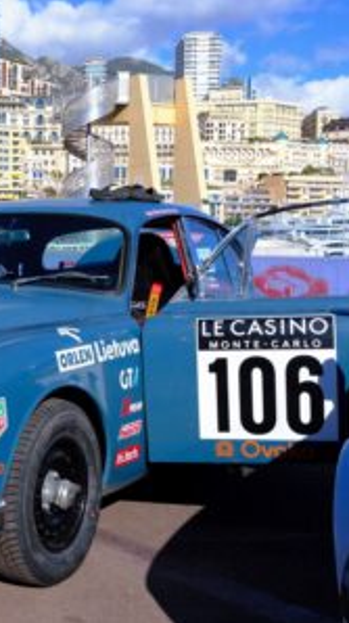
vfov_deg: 36.6
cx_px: -113
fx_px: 940
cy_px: 312
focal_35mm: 57
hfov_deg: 19.3
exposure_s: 1/2000
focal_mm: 24.1
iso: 1000
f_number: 8
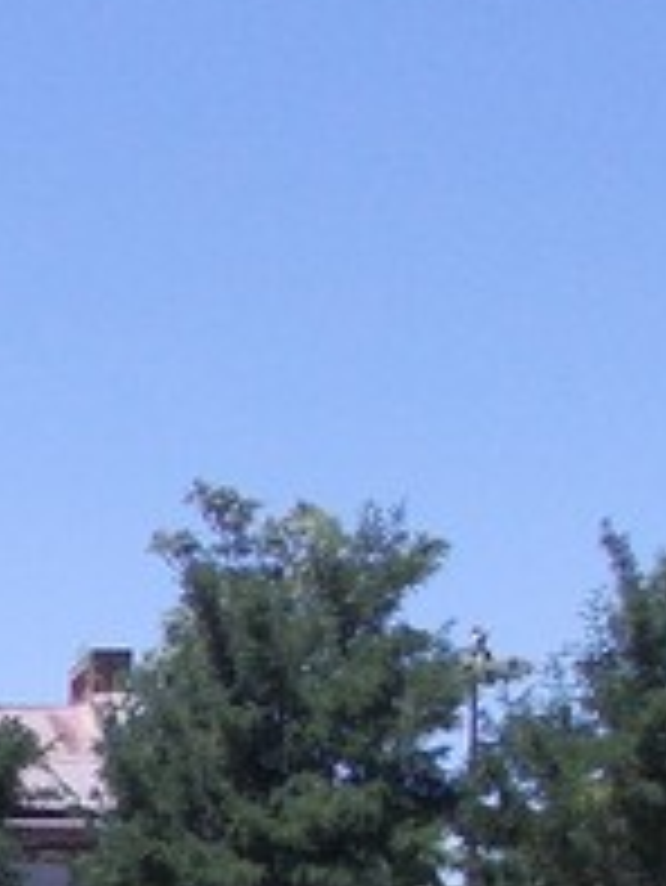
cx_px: -369
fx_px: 2793
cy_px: 1223
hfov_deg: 12.8
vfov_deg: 16.8
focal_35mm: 109
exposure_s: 1/320
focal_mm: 4
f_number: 5.4
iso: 80
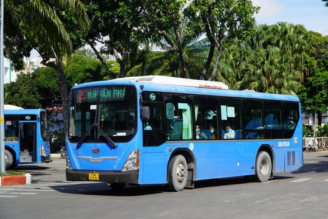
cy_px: 110
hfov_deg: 31.9
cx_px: 164
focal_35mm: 63
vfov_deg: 21.6
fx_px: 574
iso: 100
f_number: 5
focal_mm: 42
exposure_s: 1/500
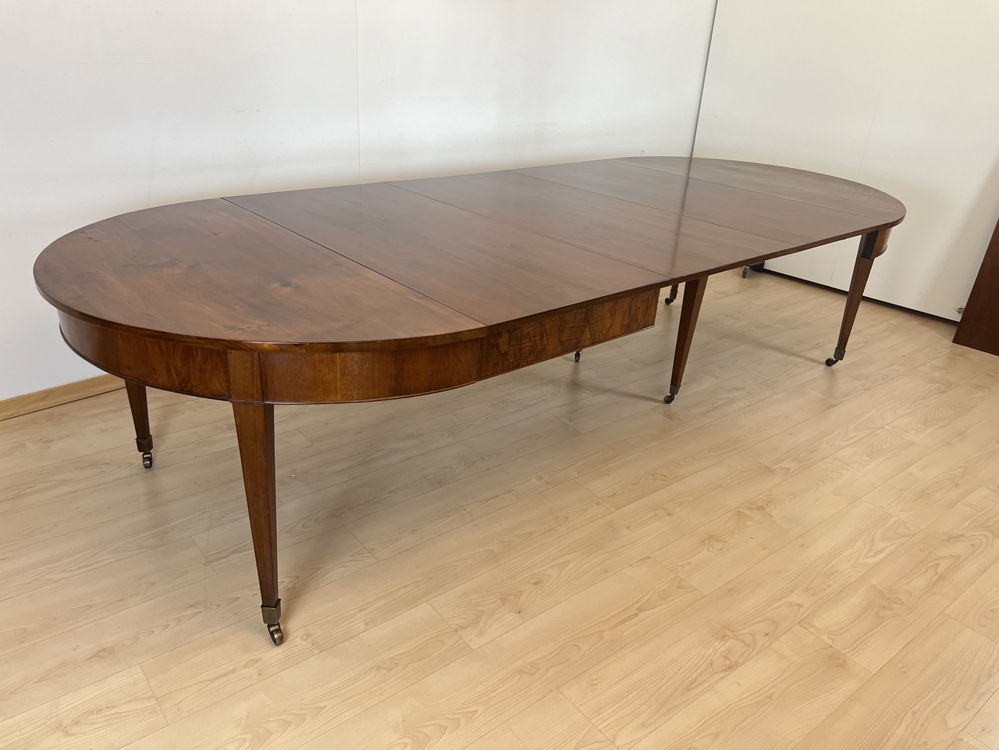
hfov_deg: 67.3
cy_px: 375
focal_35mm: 26
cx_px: 500
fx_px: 750
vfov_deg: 53.1
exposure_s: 1/100
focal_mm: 5.7
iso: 125
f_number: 1.5
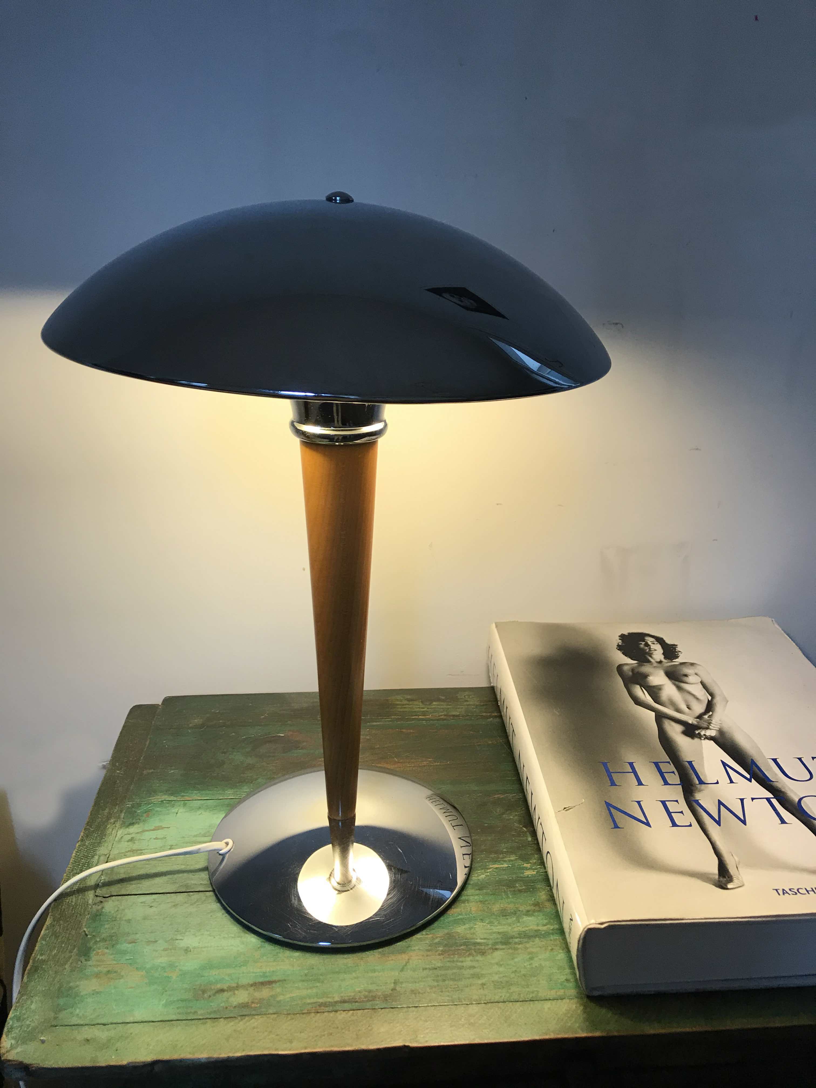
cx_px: 408
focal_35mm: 28
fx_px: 880
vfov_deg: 63.4
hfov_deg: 49.7
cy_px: 544
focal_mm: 3.99
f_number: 1.8
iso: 25
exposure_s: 1/33
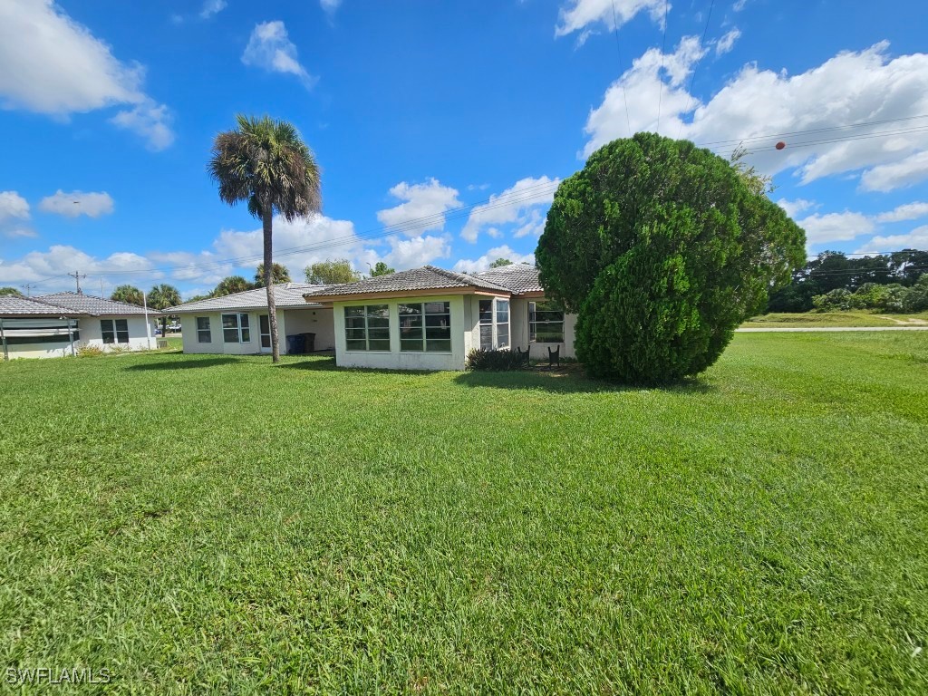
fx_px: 349
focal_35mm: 13
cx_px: 464
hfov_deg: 106.2
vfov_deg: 89.9
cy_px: 348
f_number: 2.2
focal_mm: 2.2
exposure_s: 1/3042
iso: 50
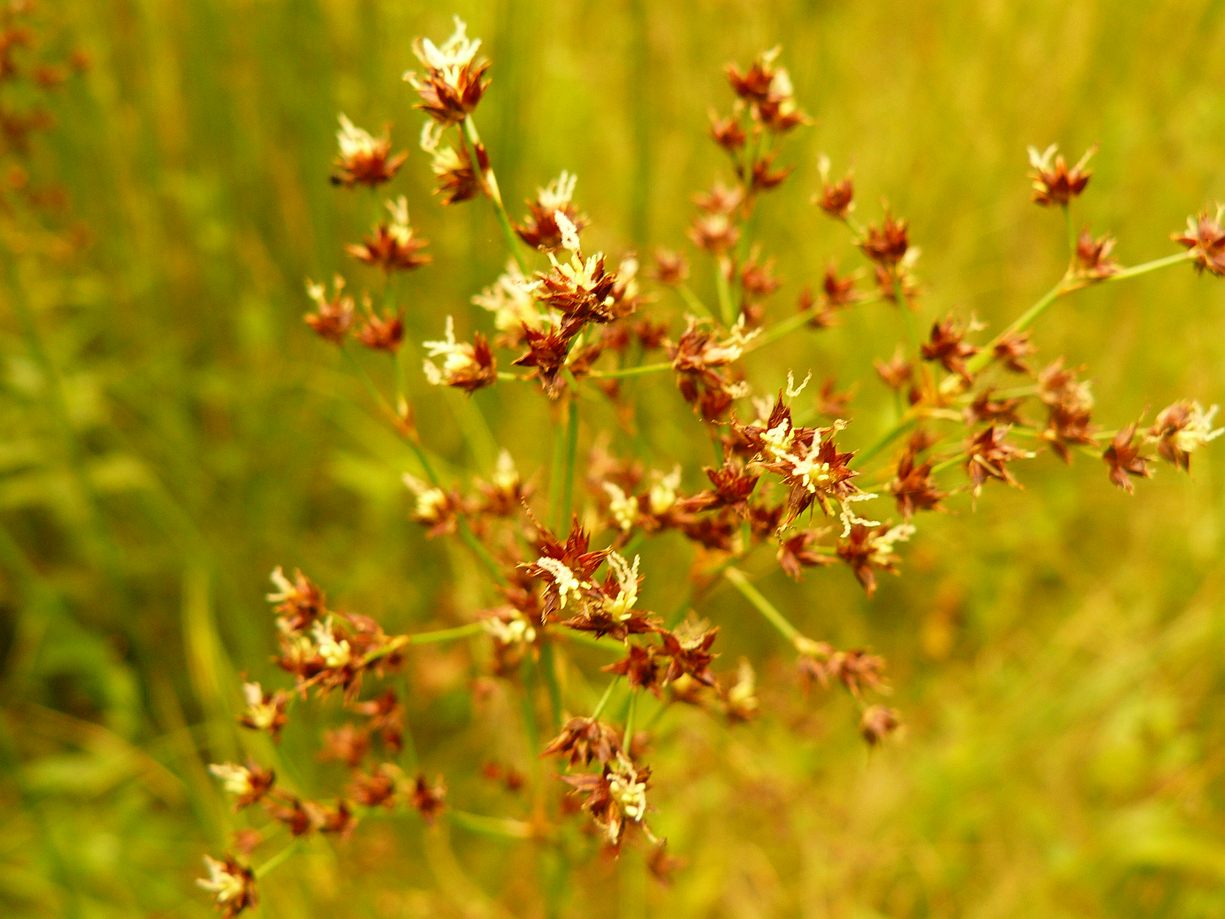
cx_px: 612
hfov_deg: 51.4
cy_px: 460
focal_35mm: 36
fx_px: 1274
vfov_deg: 39.7
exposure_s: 1/125
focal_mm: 6
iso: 100
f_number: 3.6
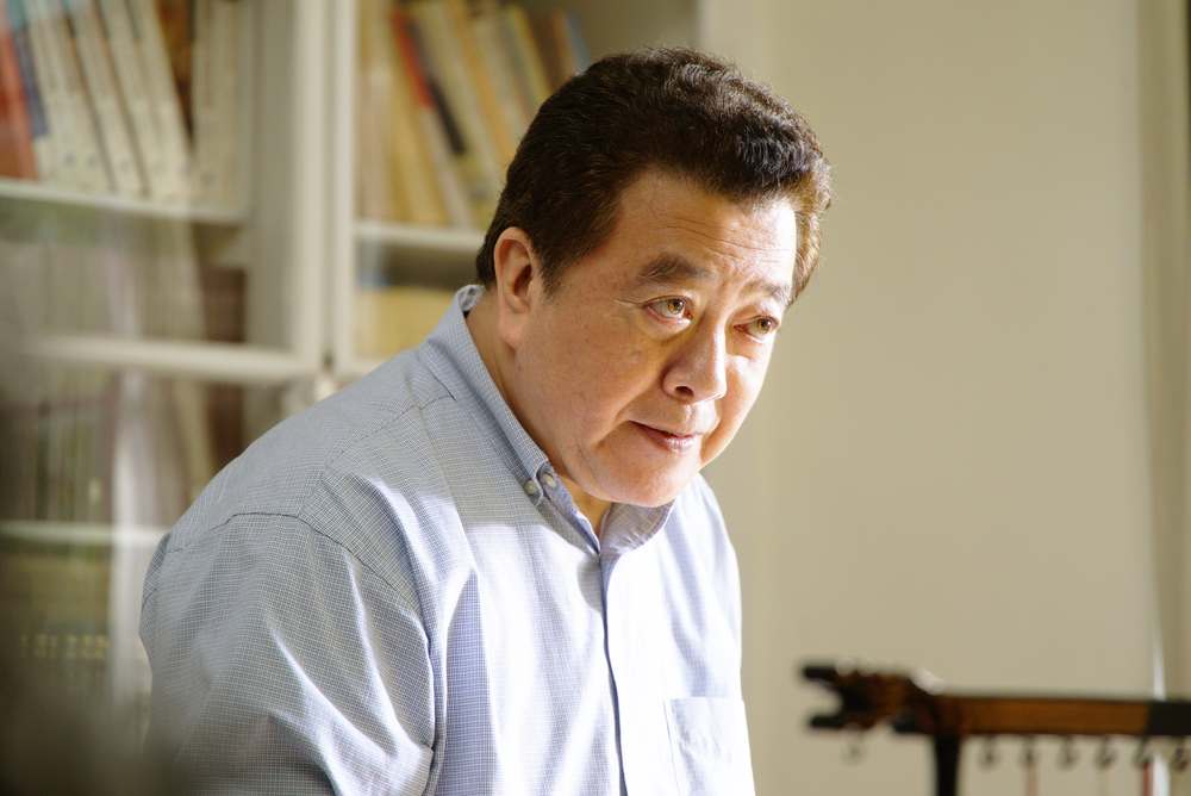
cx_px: 596
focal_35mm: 135
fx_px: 4469
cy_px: 398
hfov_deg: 15.2
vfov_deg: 10.2
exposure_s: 1/40
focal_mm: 135
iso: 800
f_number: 4
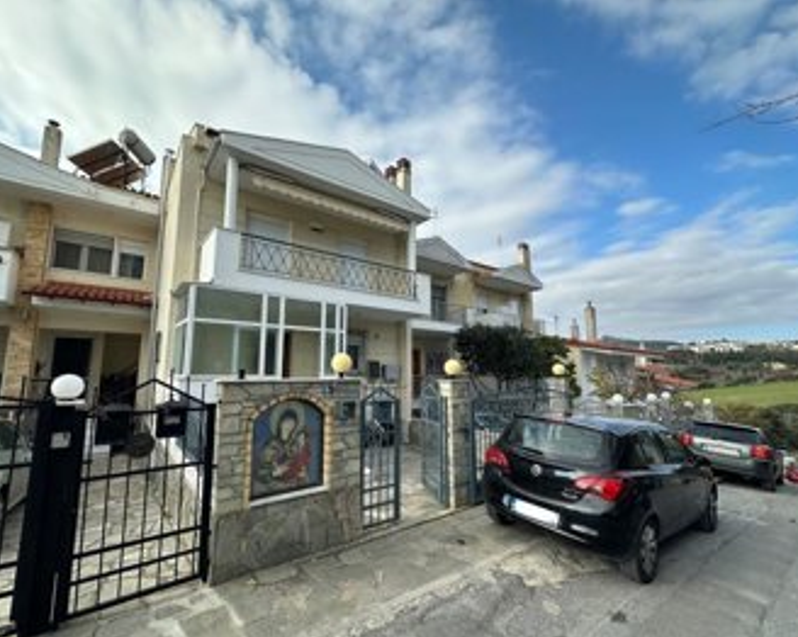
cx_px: 377
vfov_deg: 84.0
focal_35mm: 15
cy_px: 326
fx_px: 354
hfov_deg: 96.7
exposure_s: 1/979
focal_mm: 2.22
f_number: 2.2
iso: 40
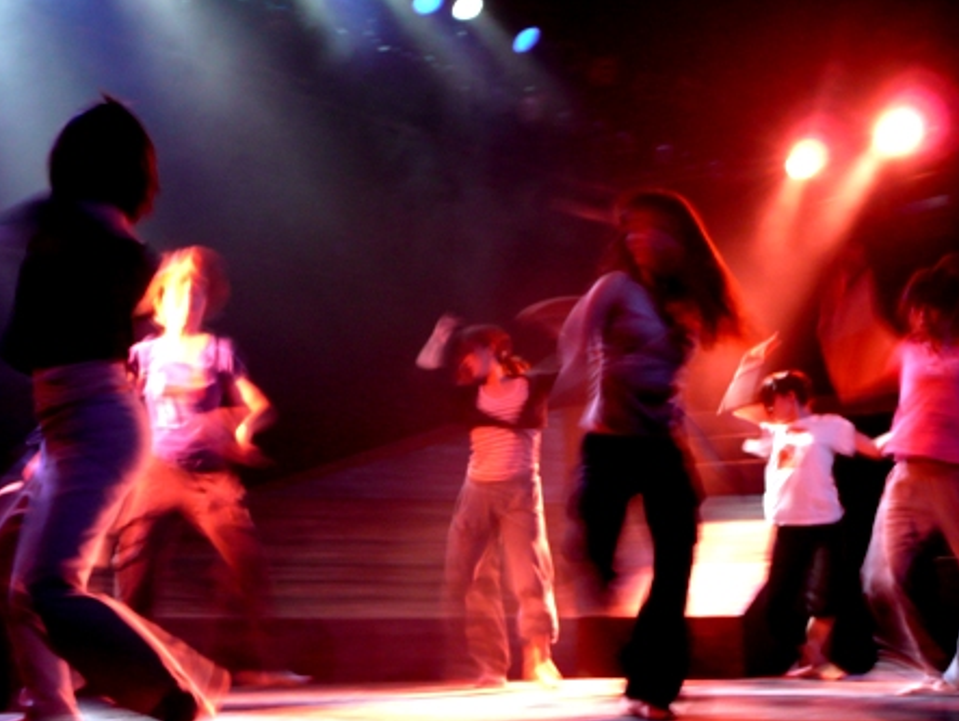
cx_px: 488
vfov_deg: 28.1
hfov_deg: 36.8
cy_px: 366
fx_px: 1442
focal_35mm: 52
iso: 200
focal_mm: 8.2
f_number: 4.2
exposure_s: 1/8
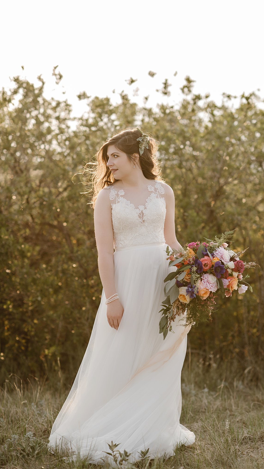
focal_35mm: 90
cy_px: 233
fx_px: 1120
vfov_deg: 23.7
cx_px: 158
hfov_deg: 13.4
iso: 200
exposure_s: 1/1250
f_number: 2.5
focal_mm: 85
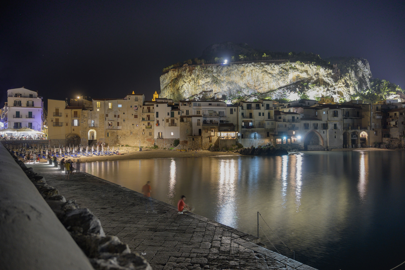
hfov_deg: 73.7
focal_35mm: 24
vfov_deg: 53.1
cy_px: 135
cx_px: 202
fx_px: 270
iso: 400
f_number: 3.5
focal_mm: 16
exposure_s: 8
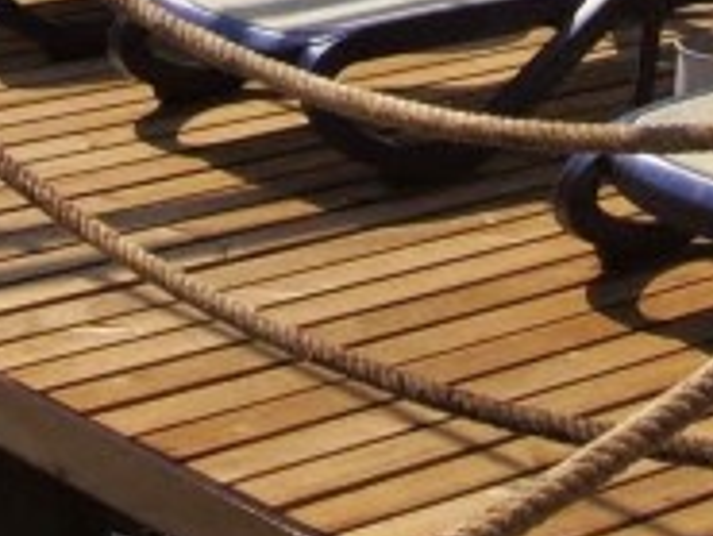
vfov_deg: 9.1
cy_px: -617
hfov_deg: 13.0
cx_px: 399
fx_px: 3132
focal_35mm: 152
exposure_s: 1/400
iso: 100
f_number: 10
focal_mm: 17
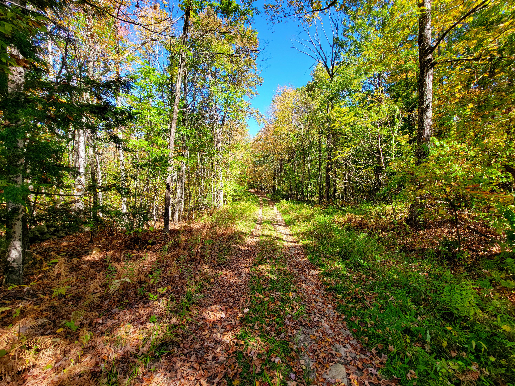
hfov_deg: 106.2
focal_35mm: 13
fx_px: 193
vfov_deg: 89.9
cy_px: 193
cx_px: 258
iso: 50
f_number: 2.2
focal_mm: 2.2
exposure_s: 1/250
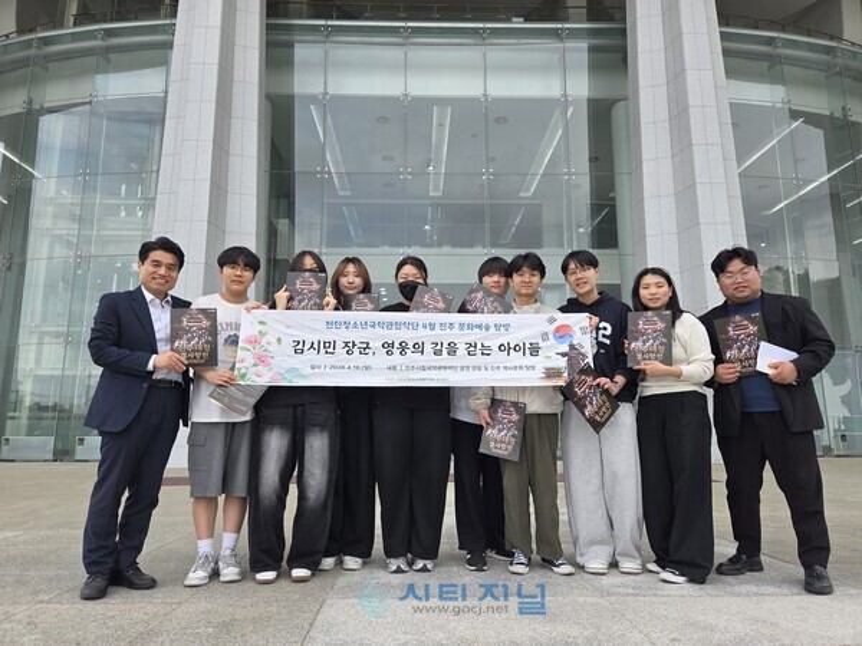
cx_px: 431
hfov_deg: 73.9
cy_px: 323
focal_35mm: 23
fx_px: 573
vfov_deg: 58.9
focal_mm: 5.4
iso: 80
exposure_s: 1/777
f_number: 1.8
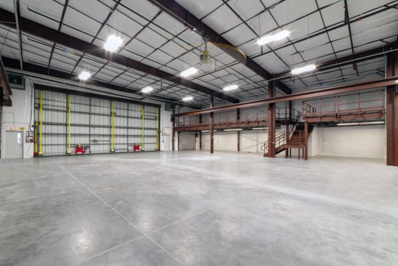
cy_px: 141
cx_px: 187
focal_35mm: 16
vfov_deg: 73.8
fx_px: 177
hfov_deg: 96.6
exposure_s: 8
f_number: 16
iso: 100
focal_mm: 15
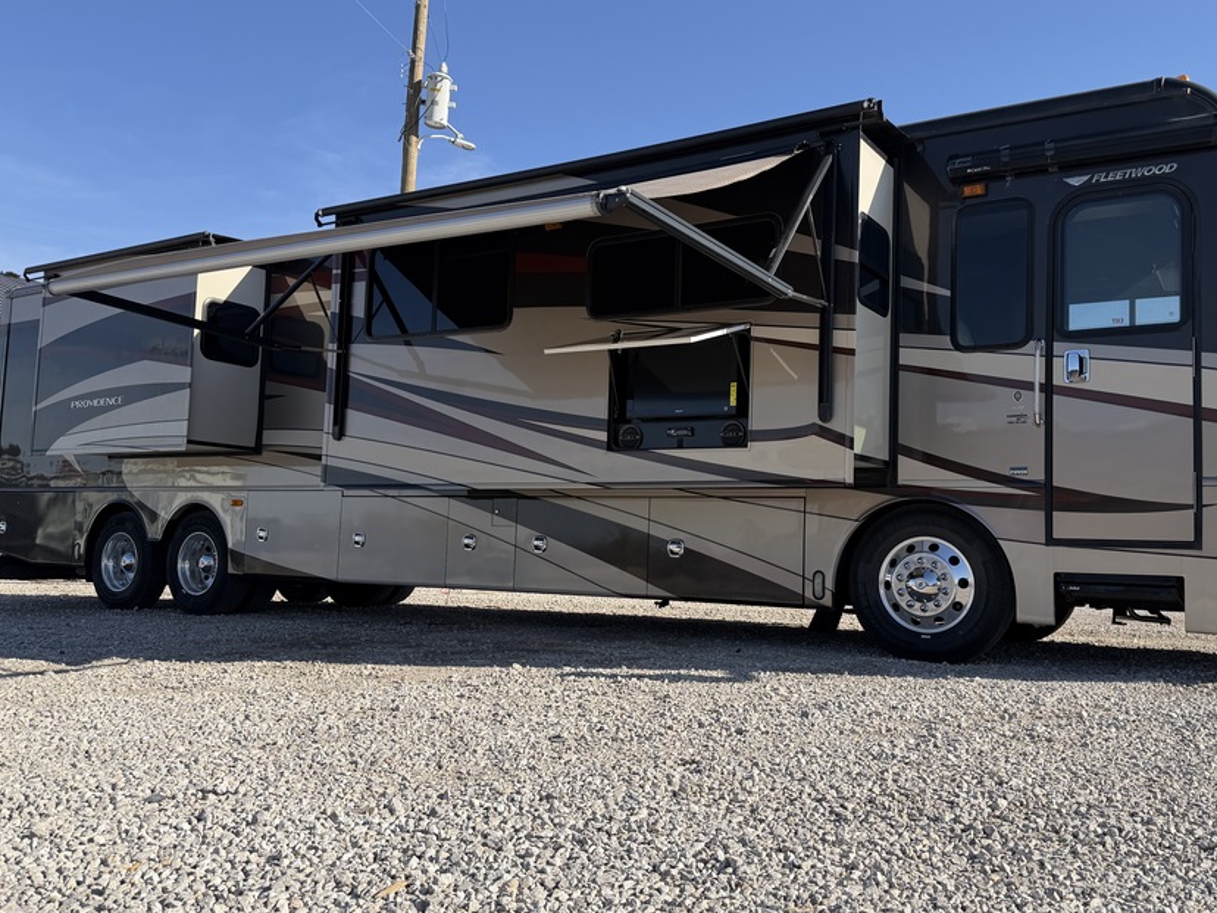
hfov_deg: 61.4
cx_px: 692
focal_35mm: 29
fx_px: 1020
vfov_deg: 48.2
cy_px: 463
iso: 80
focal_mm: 6.76
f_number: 1.78
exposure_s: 1/3584
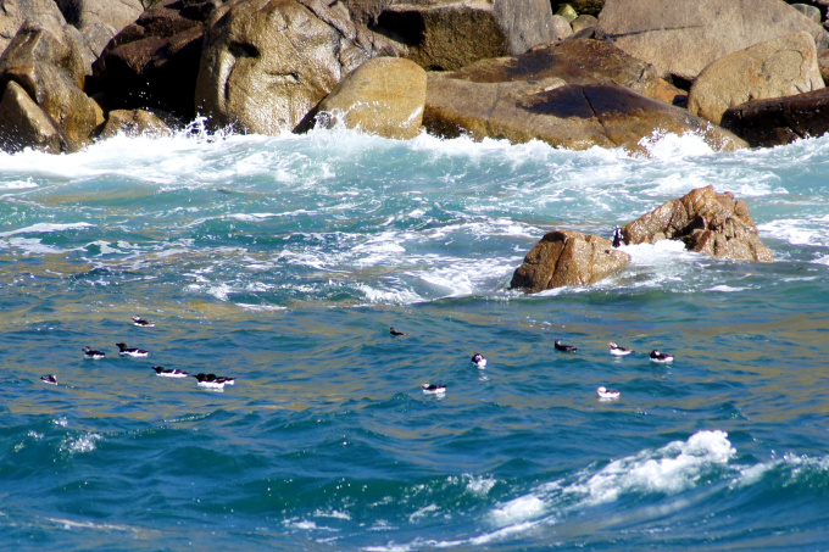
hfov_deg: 6.9
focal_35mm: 300
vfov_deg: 4.6
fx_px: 6906
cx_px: 414
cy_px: 276
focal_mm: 200
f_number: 6.3
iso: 100
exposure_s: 1/320
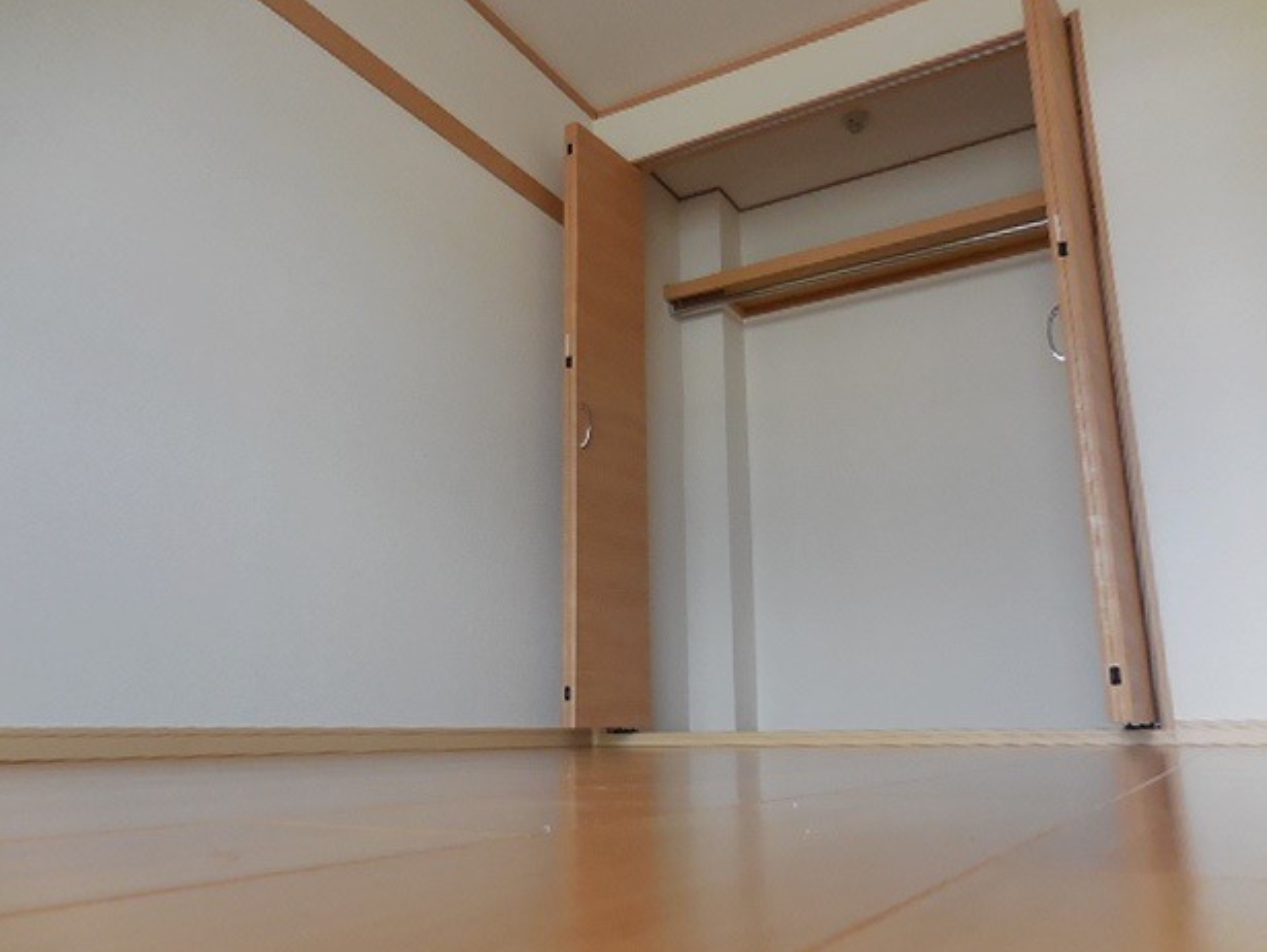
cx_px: 626
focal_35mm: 26
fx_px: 952
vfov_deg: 53.1
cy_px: 480
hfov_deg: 67.3
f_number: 3.3
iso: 360
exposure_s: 1/250
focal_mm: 4.5
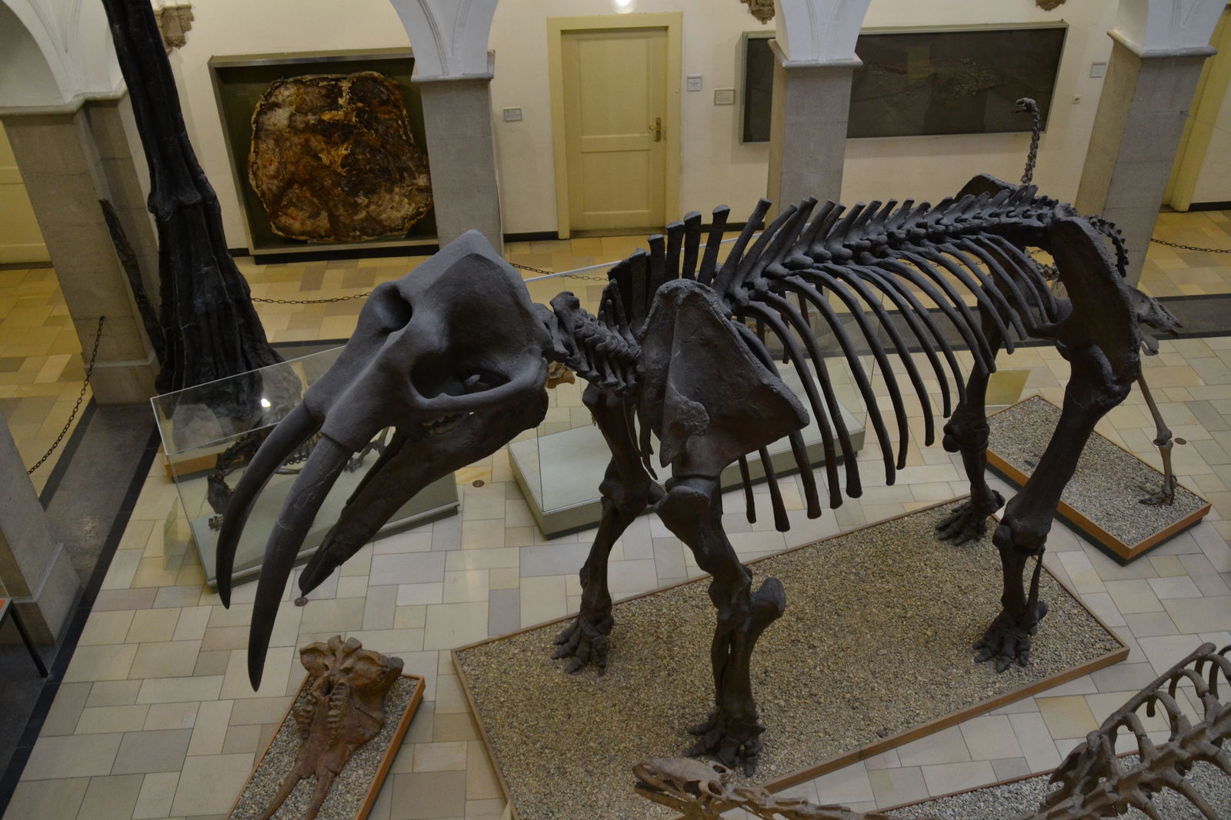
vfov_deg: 40.0
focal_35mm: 33
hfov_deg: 57.2
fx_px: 1128
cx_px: 616
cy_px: 410
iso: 1250
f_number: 3.5
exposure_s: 1/60
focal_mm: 22
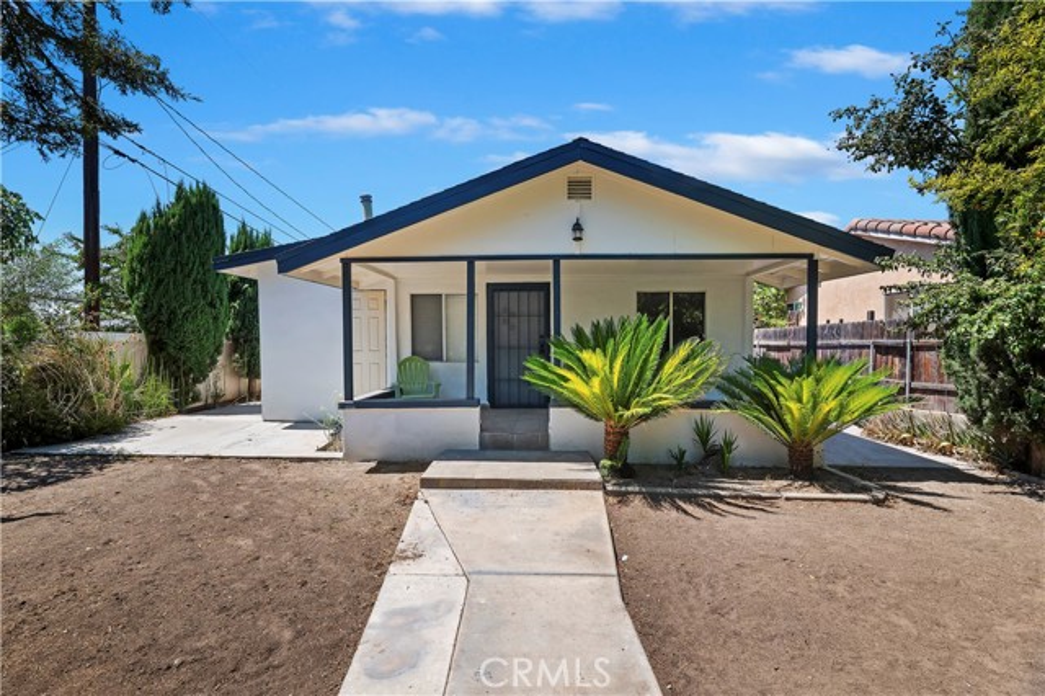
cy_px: 348
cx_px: 522
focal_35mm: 14
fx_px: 406
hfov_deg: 104.3
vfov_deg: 81.1
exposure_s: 1/400
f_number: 11
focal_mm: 14
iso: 500
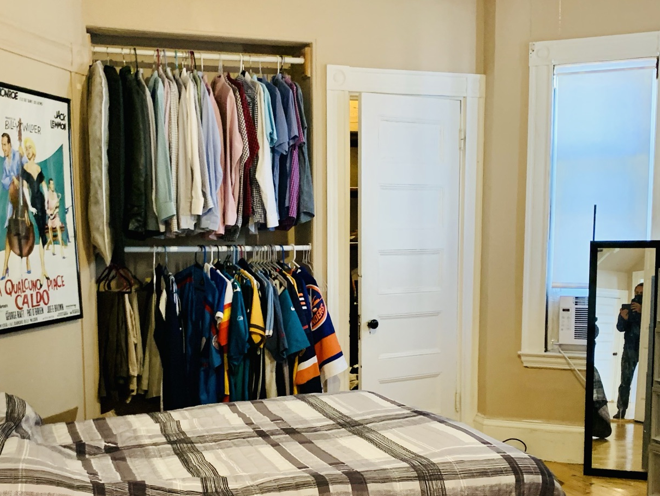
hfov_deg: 42.9
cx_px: 325
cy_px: 332
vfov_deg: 32.6
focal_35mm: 44
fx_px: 839
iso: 400
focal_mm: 4.25
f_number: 1.8
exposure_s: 1/60
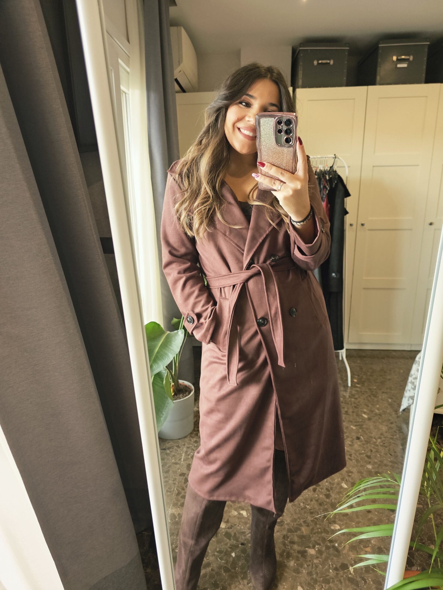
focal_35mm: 23
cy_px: 295
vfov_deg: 73.9
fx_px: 392
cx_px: 222
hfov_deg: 58.9
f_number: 1.7
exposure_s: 1/100
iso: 100
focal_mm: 6.3
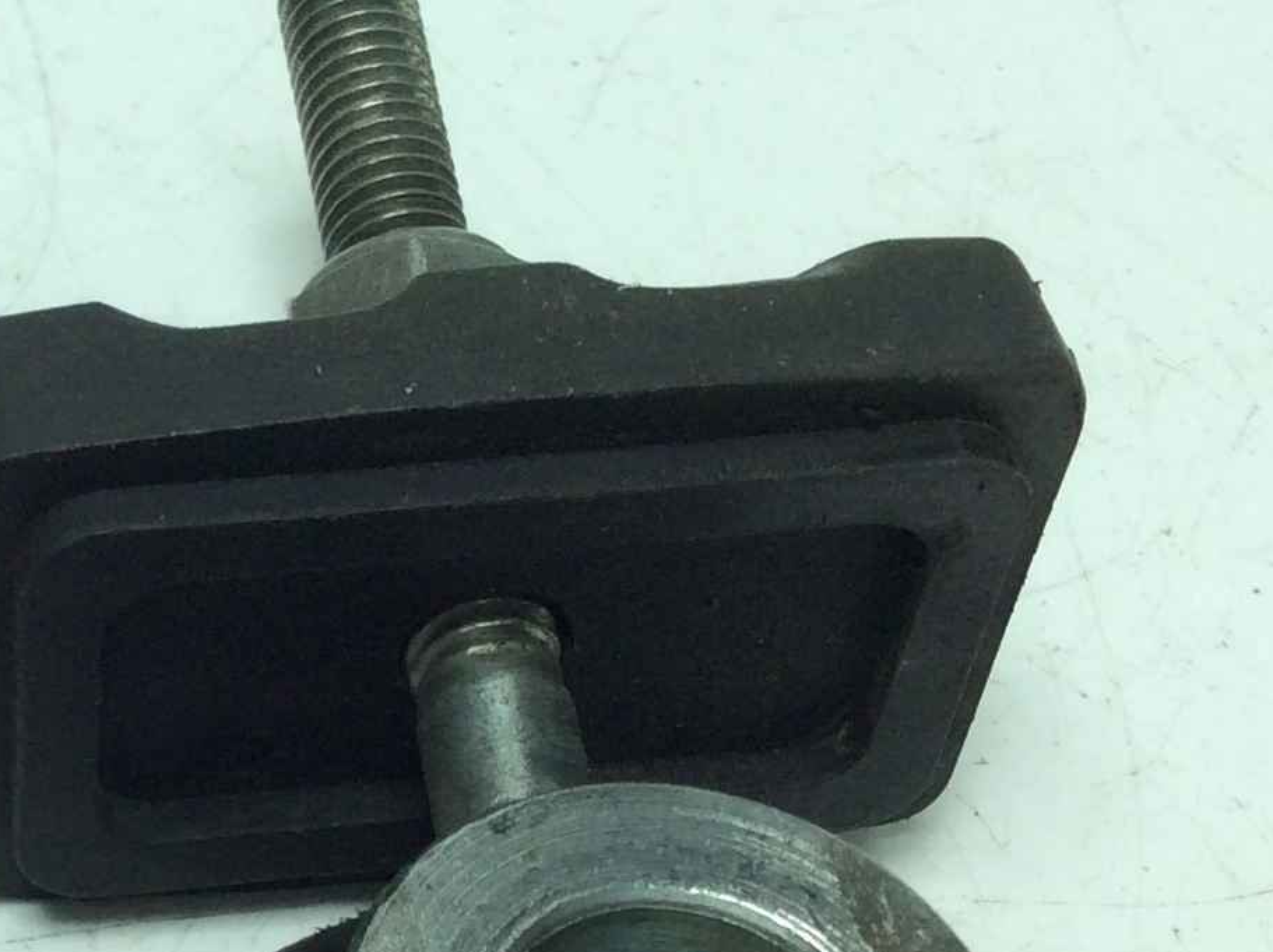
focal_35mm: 91
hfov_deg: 20.5
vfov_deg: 16.1
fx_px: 3343
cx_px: -151
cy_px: 716
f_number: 2.4
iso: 32
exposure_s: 1/376
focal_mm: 3.3
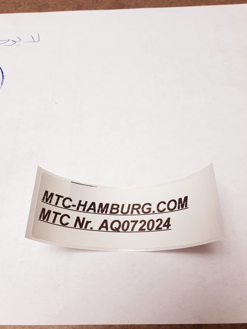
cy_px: 161
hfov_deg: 51.4
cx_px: 125
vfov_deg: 65.3
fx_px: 257
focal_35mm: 27
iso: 64
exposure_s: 1/100
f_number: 2.4
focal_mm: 4.3
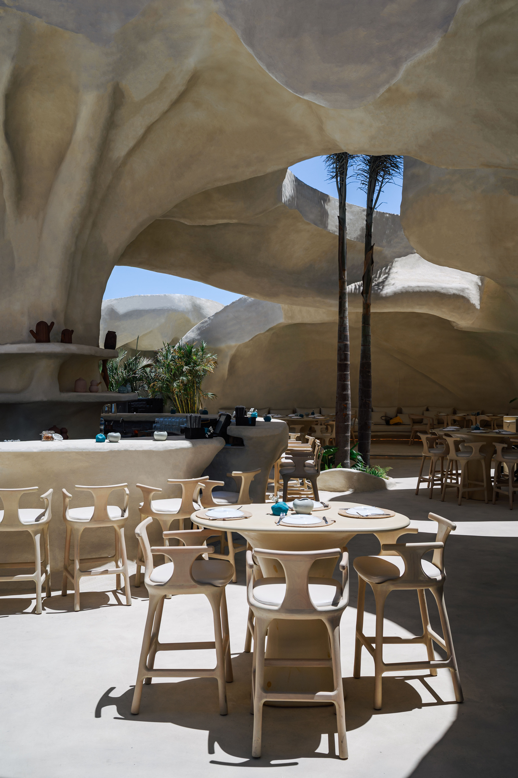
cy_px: 389
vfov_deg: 54.5
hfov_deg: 37.8
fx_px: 756
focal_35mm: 35
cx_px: 259
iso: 100
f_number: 7.1
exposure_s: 1/250
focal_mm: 35
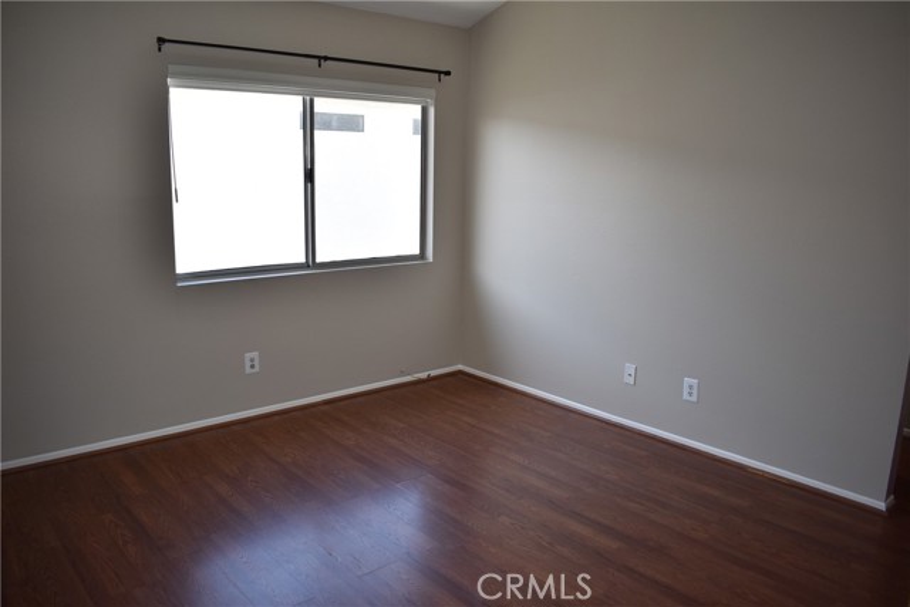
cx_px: 455
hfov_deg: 67.4
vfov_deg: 48.0
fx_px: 683
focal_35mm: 27
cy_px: 304
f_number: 3.5
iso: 250
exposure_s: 1/200
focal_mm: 18
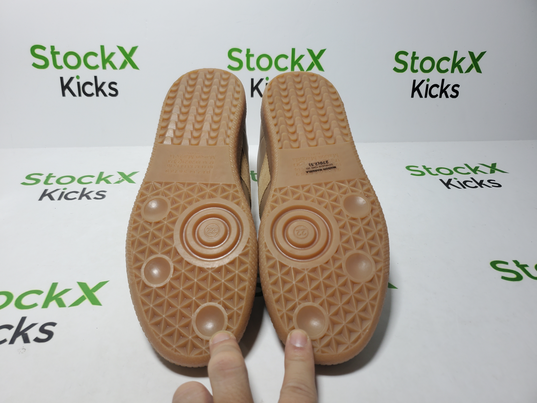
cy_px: 202
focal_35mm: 26
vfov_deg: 53.1
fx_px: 403
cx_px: 268
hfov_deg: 67.3
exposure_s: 1/486
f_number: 1.5
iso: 50
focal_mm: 4.3
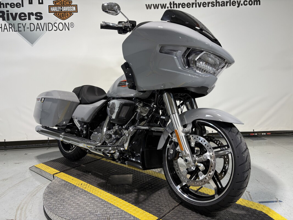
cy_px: 110
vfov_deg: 53.1
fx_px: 220
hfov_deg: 67.3
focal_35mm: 26
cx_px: 146
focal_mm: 5.96
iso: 40
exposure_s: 1/120
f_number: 1.6
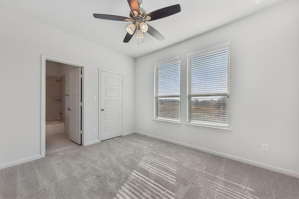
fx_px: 116
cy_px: 100
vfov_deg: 81.2
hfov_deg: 104.2
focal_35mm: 14
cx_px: 150
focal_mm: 14
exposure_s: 1/800
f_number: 8
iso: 800
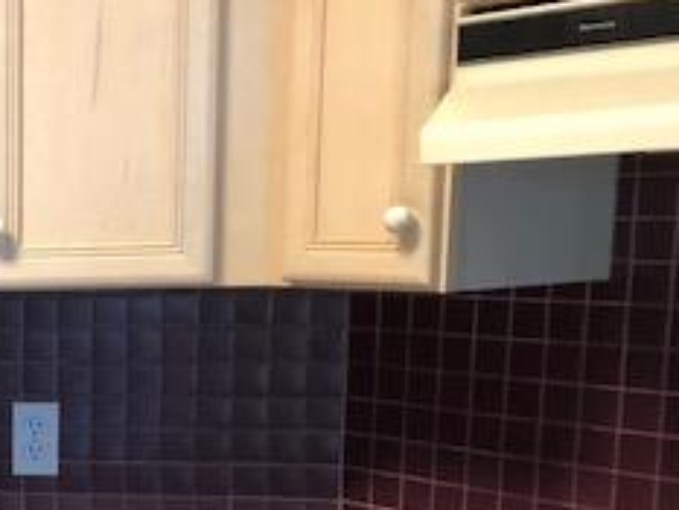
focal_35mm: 77
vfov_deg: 18.7
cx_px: -230
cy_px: 487
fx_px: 1511
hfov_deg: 22.4
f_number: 1.8
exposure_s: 1/9
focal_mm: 4
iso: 100
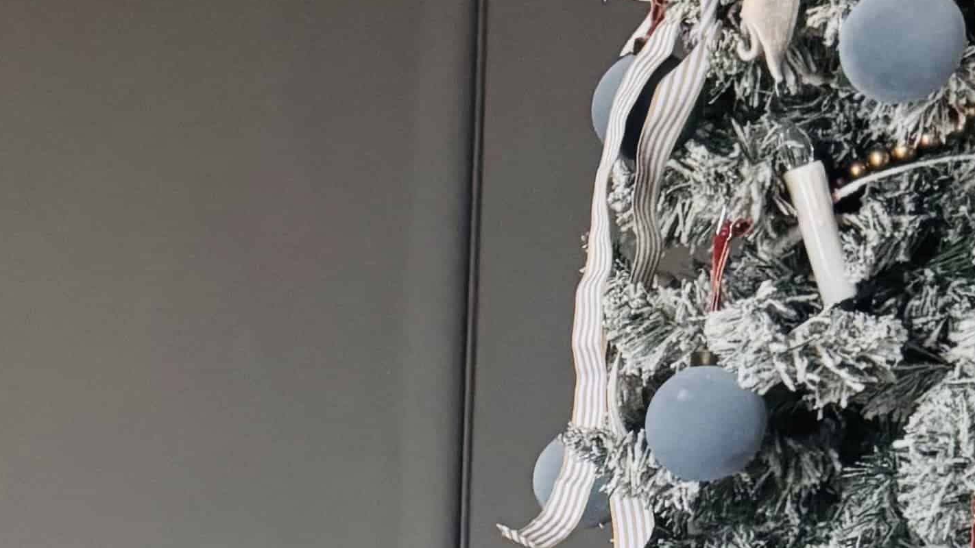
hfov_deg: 19.3
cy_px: 878
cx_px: -169
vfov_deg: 11.0
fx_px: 2715
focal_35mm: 105
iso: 800
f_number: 1.8
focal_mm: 6.8
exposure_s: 1/40
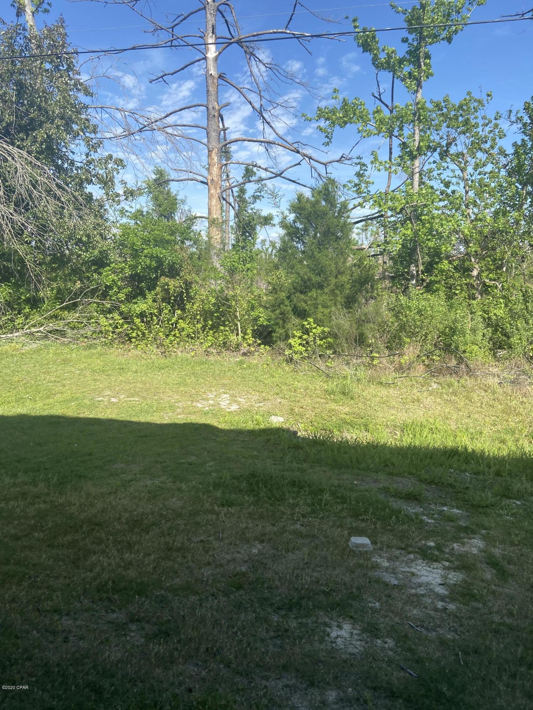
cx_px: 266
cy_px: 355
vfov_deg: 67.3
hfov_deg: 53.1
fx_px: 534
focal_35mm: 26
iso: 32
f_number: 1.8
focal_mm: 4.25
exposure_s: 1/1565
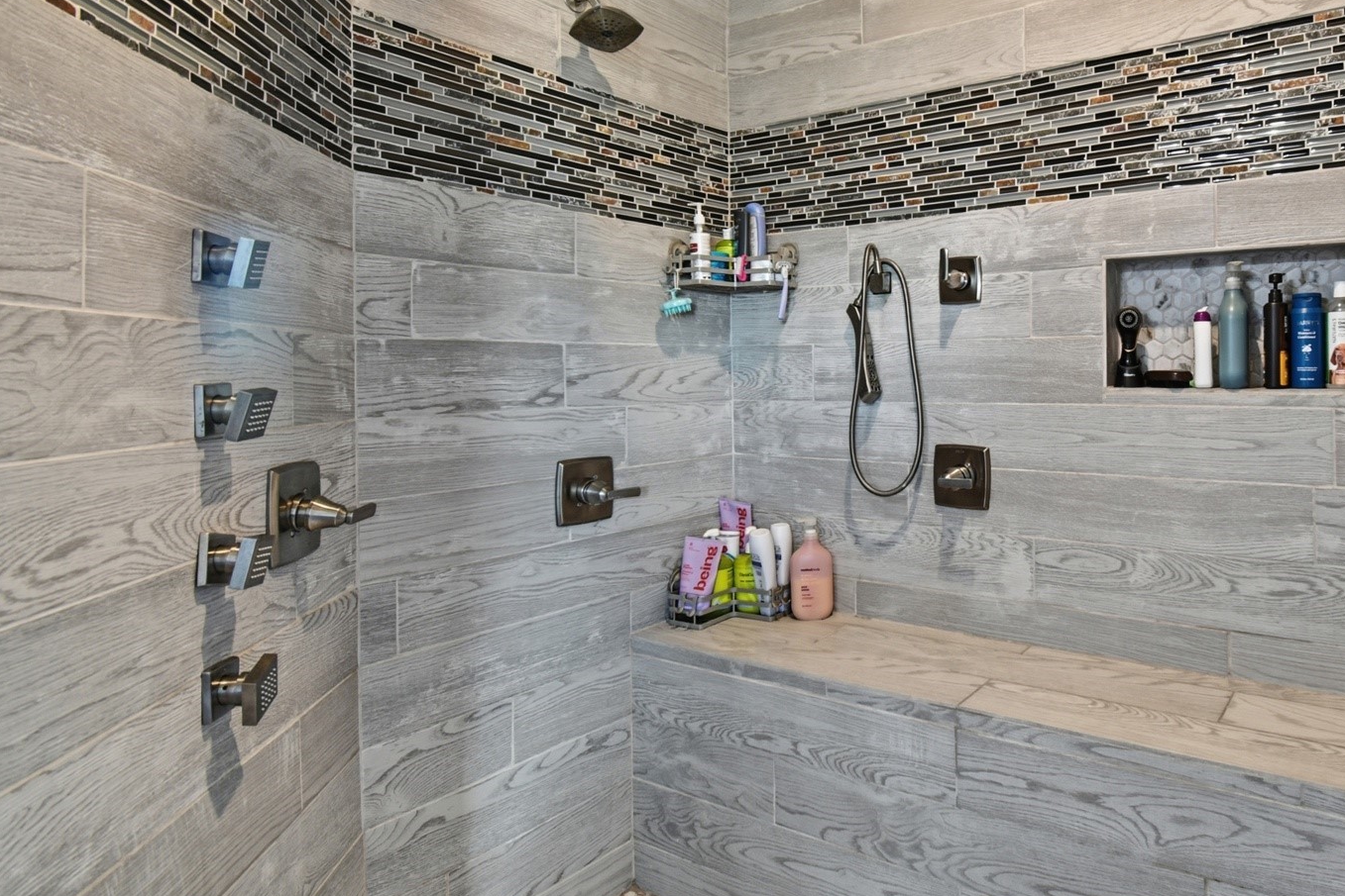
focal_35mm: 21
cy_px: 362
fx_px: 785
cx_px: 920
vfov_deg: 59.1
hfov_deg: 78.0
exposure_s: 1/10
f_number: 13
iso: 250
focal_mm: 10
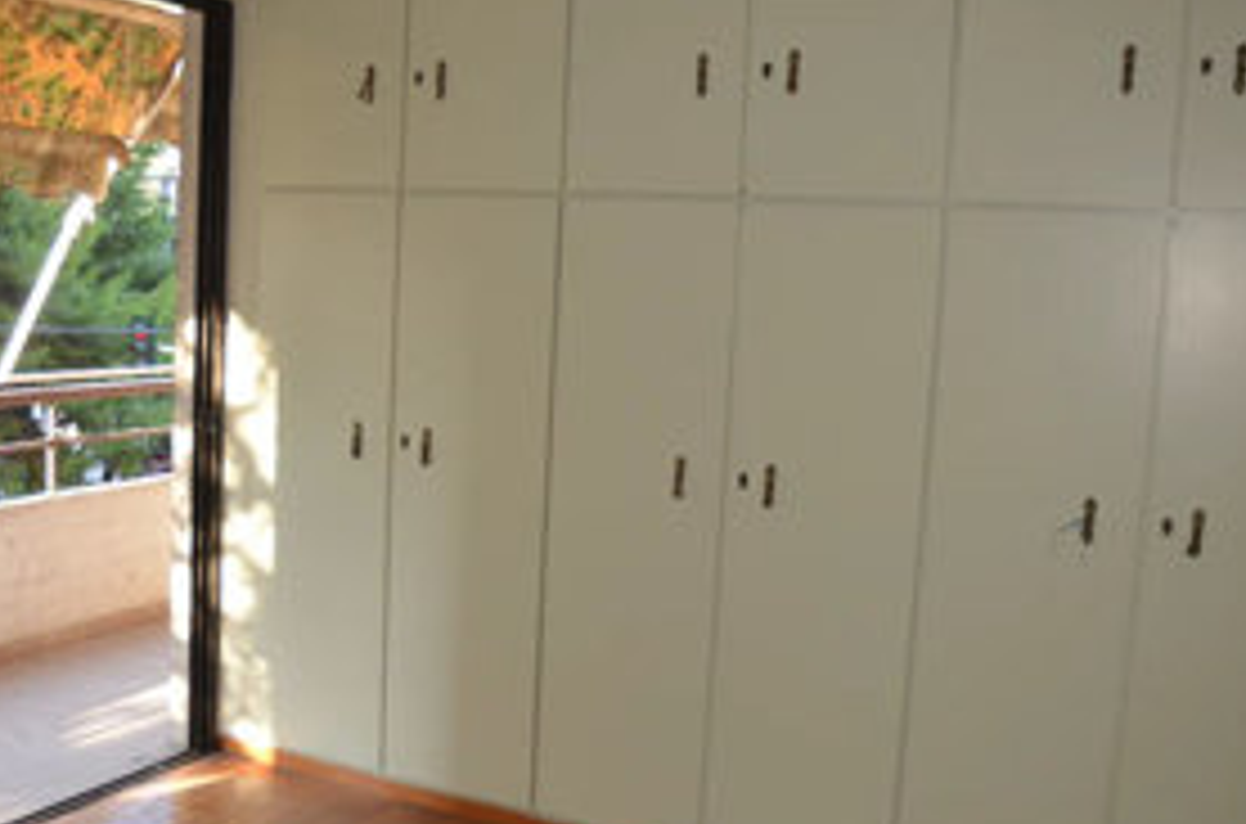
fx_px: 1346
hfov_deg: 49.5
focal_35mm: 39
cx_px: 517
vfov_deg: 34.0
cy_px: 441
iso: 400
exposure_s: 1/125
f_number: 3.5
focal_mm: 18
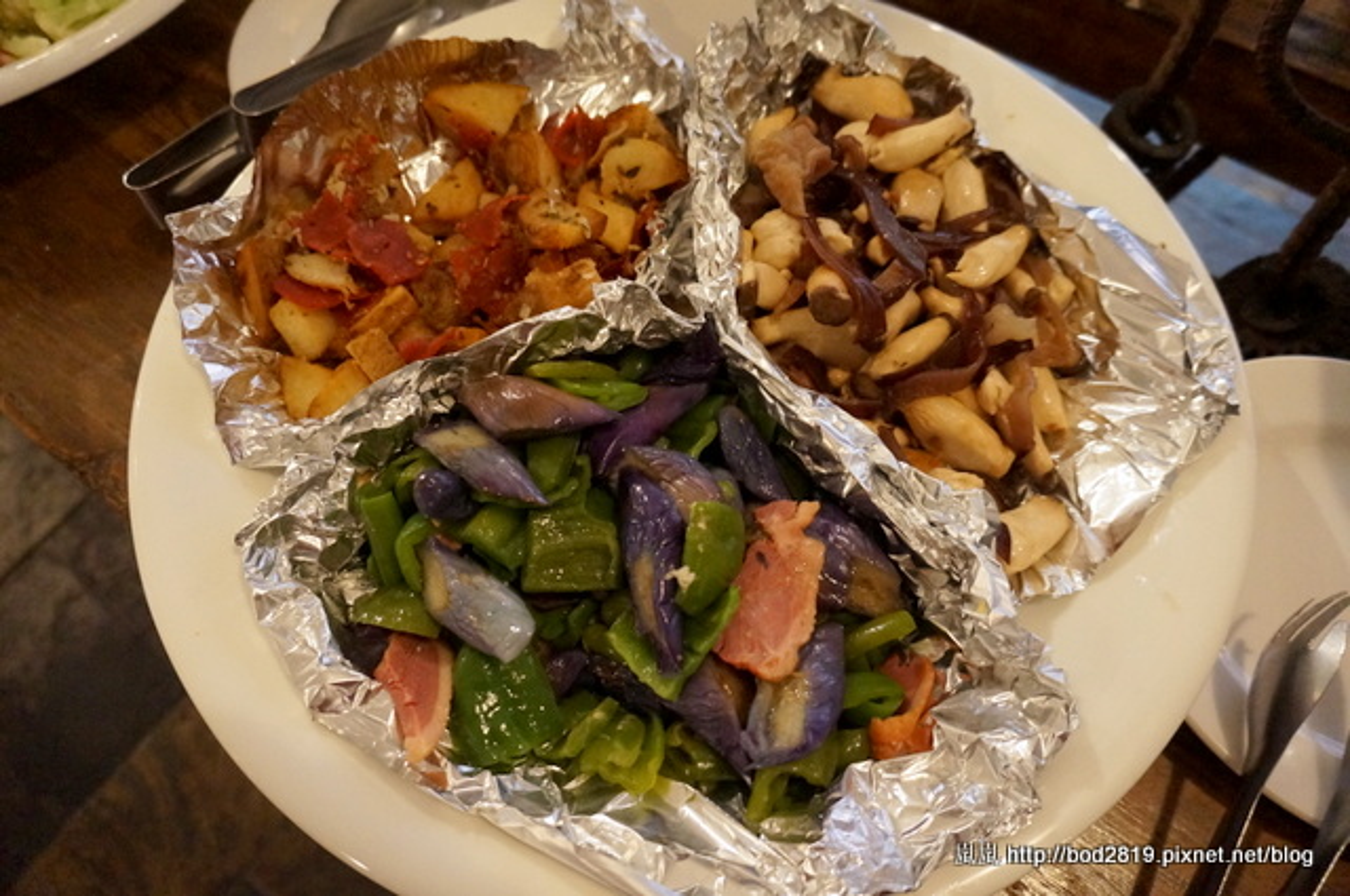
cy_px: 448
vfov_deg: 53.0
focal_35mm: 24
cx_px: 675
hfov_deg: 73.8
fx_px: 899
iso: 3200
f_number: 3.5
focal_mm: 16
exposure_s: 1/20
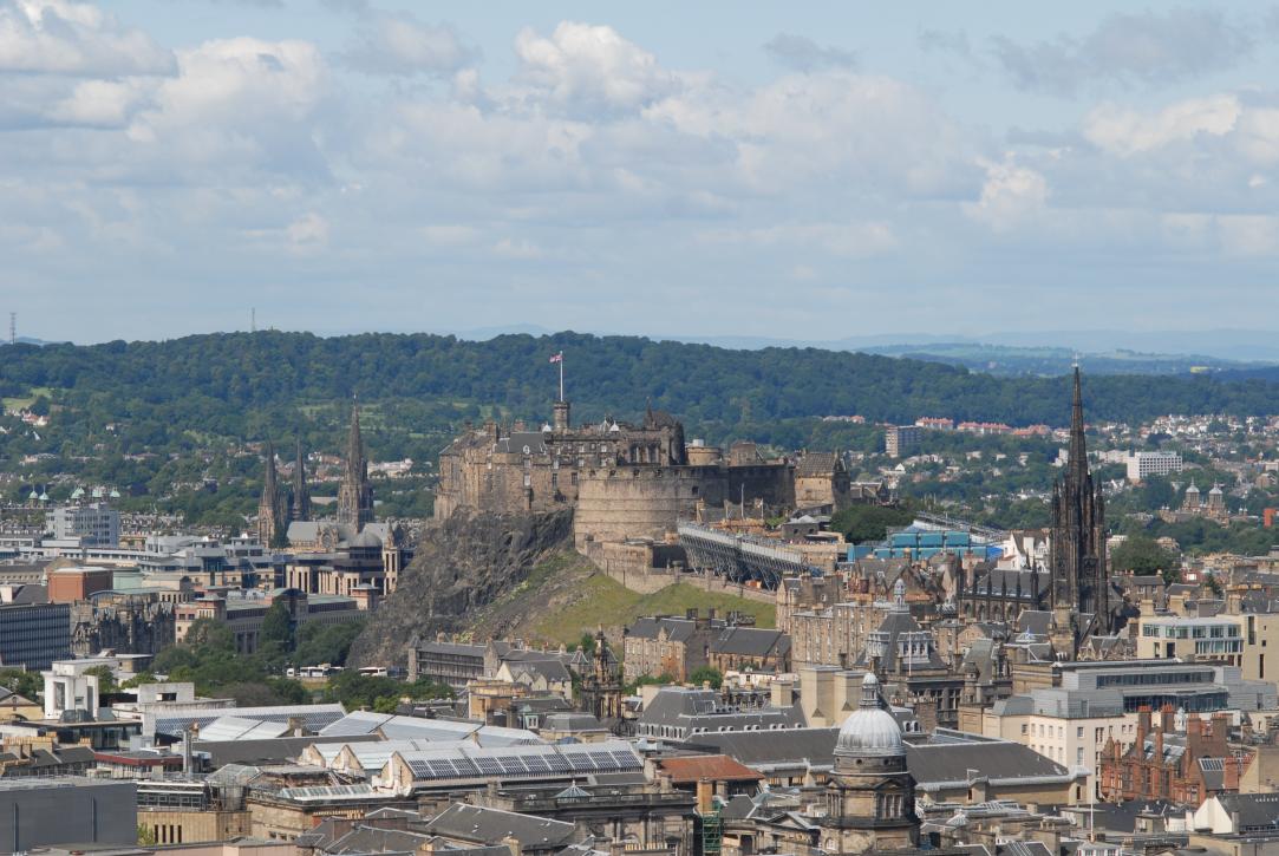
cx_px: 640
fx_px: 5602
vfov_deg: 8.7
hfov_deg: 13.0
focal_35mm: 158
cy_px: 428
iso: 100
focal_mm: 105
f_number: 5.6
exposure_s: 1/500
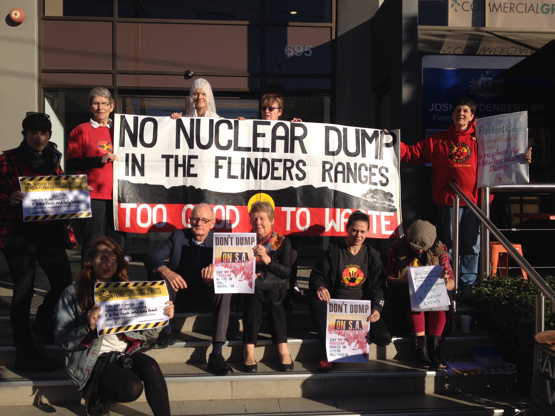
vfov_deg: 40.7
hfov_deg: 52.6
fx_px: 561
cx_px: 278
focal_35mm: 35
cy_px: 208
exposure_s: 1/1905
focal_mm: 4.28
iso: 50
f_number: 2.4
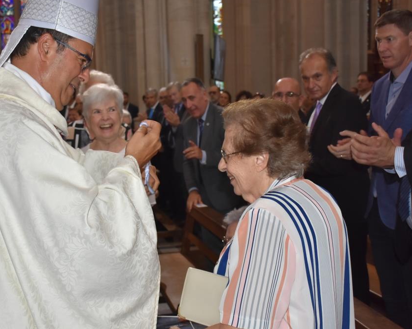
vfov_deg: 32.4
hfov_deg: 39.8
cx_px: 180
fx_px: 568
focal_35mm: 47
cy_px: 163
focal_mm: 27
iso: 1250
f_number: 5.6
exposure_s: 1/60
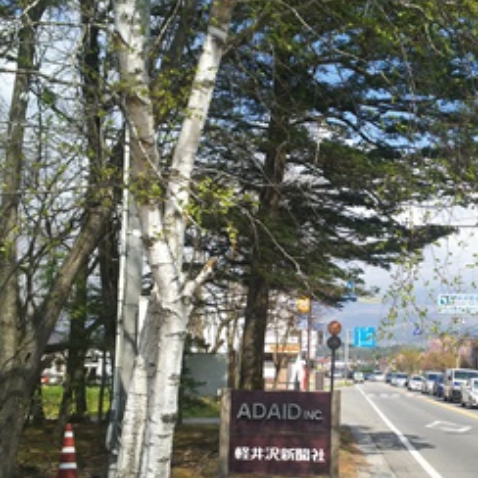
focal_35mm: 47
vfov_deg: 35.9
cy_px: 295
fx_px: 734
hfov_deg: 35.4
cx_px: 345
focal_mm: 4.2
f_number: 1.9
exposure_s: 1/884
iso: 20
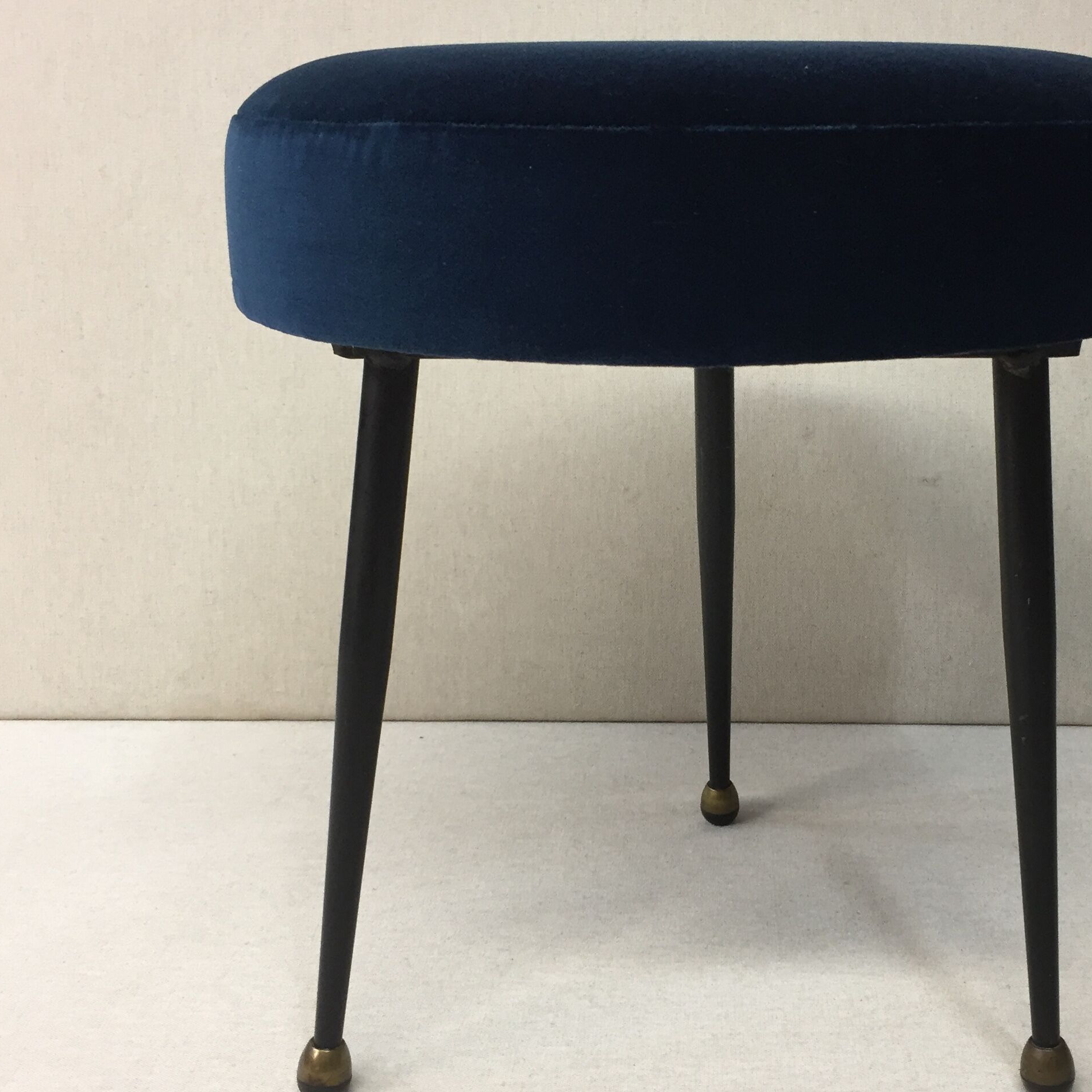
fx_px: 1570
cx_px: 688
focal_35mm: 44
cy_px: 551
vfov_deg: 38.3
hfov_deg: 38.1
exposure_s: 1/33
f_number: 2.2
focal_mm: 4.15
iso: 64
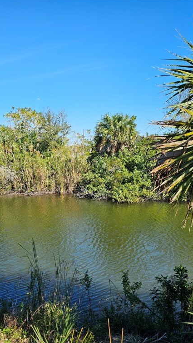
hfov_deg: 34.5
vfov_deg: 58.0
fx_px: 309
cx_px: 72
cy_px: 173
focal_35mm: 34
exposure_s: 1/671
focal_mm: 6.3
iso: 10
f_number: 1.7
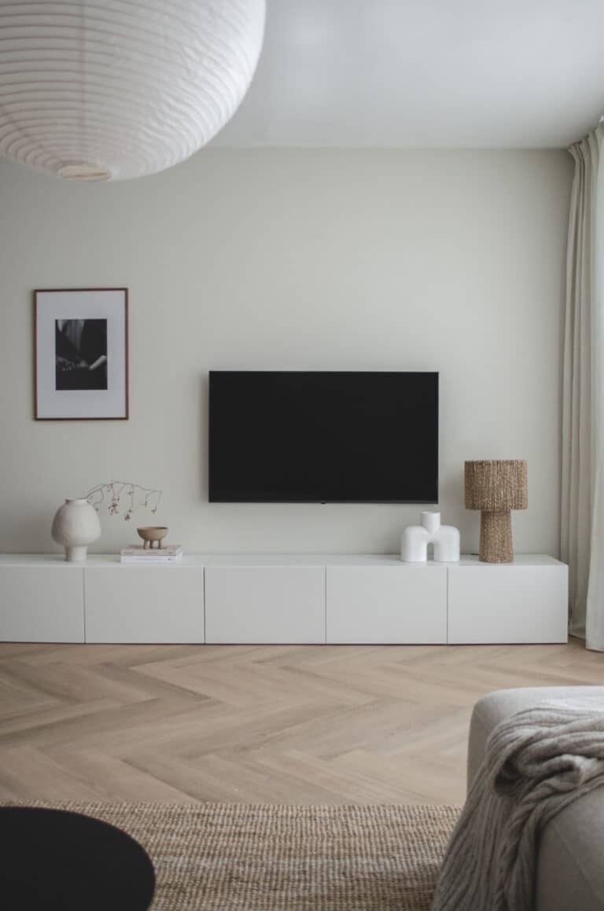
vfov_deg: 57.3
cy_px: 456
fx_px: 834
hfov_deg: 39.8
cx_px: 302
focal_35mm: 33
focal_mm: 22
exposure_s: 1/640
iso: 320
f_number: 3.8
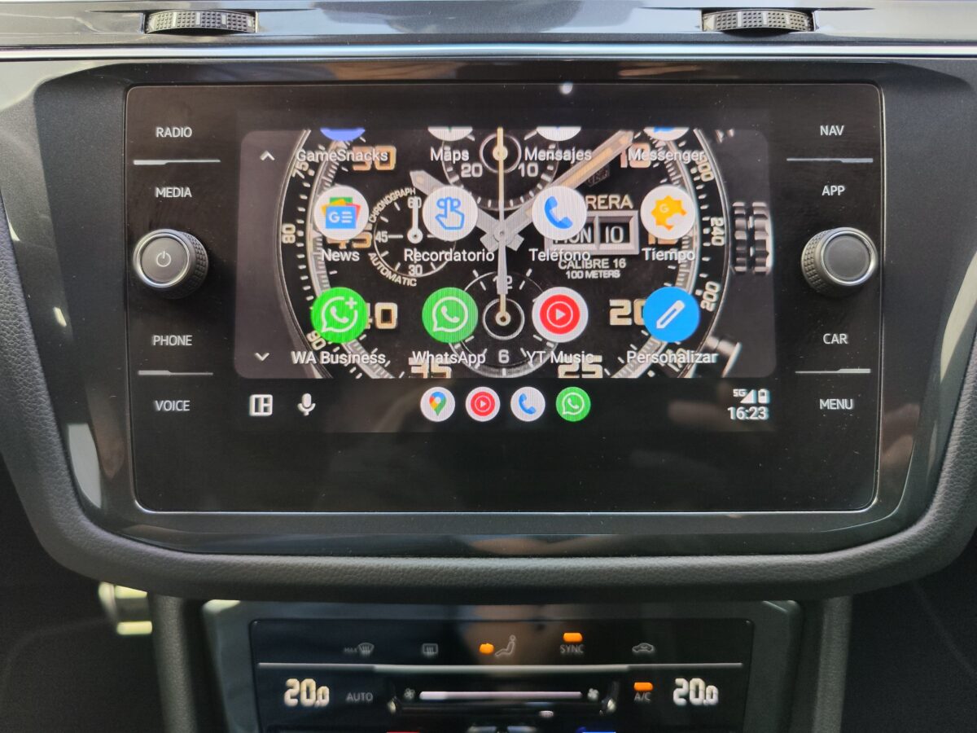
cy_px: 366
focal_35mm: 23
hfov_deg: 73.9
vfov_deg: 58.9
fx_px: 649
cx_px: 488
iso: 117
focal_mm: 7.01
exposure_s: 1/100
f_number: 1.69
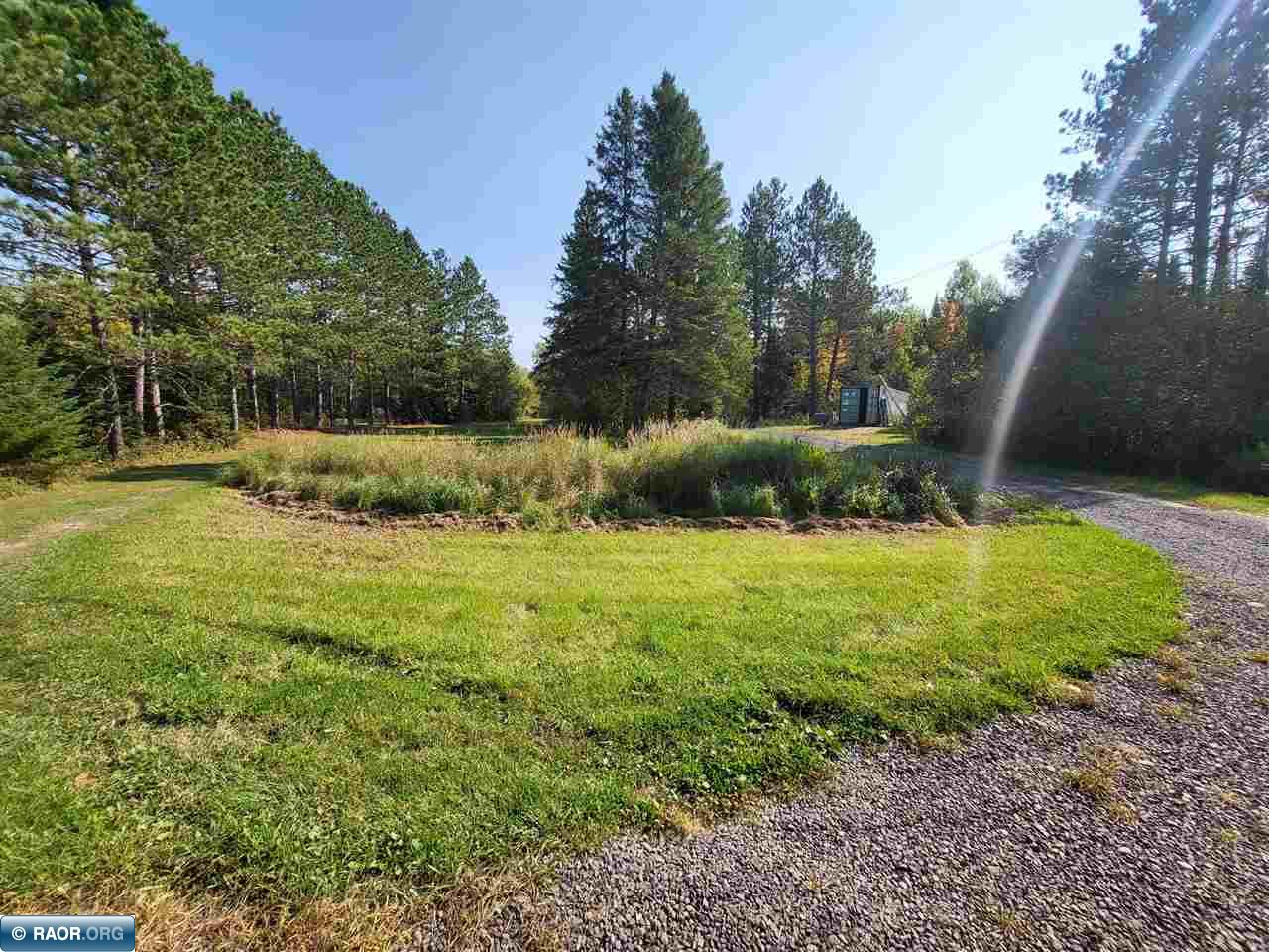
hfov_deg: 106.2
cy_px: 476
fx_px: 477
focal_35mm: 13
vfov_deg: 89.9
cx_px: 634
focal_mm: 1.74
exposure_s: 1/1064
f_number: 2.2
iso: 32
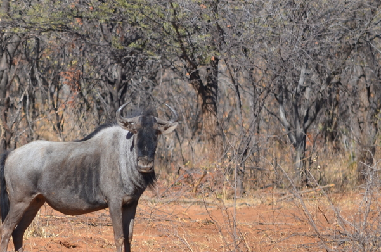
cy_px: 74
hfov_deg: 2.3
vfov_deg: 1.5
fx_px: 9441
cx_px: 41
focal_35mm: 894
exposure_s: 1/640
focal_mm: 280
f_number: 6.3
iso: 200
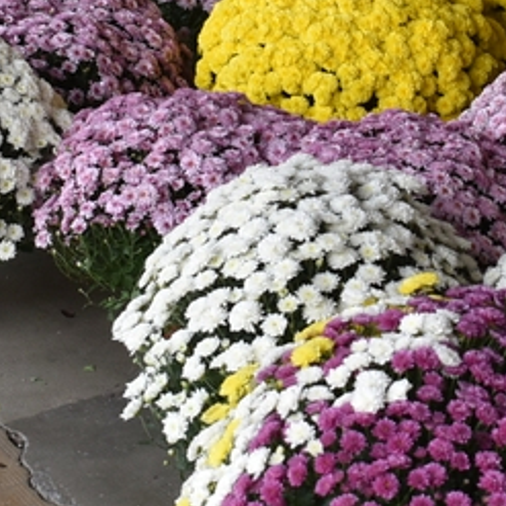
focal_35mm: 124
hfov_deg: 14.0
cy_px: 20
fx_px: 2051
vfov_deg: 13.9
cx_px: 381
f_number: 4.5
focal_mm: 20
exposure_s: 1/80
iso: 400
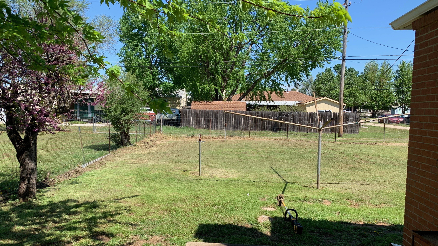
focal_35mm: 32
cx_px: 203
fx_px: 372
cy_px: 143
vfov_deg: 36.6
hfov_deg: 60.9
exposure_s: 1/1468
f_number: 1.8
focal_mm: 4.25
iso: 25
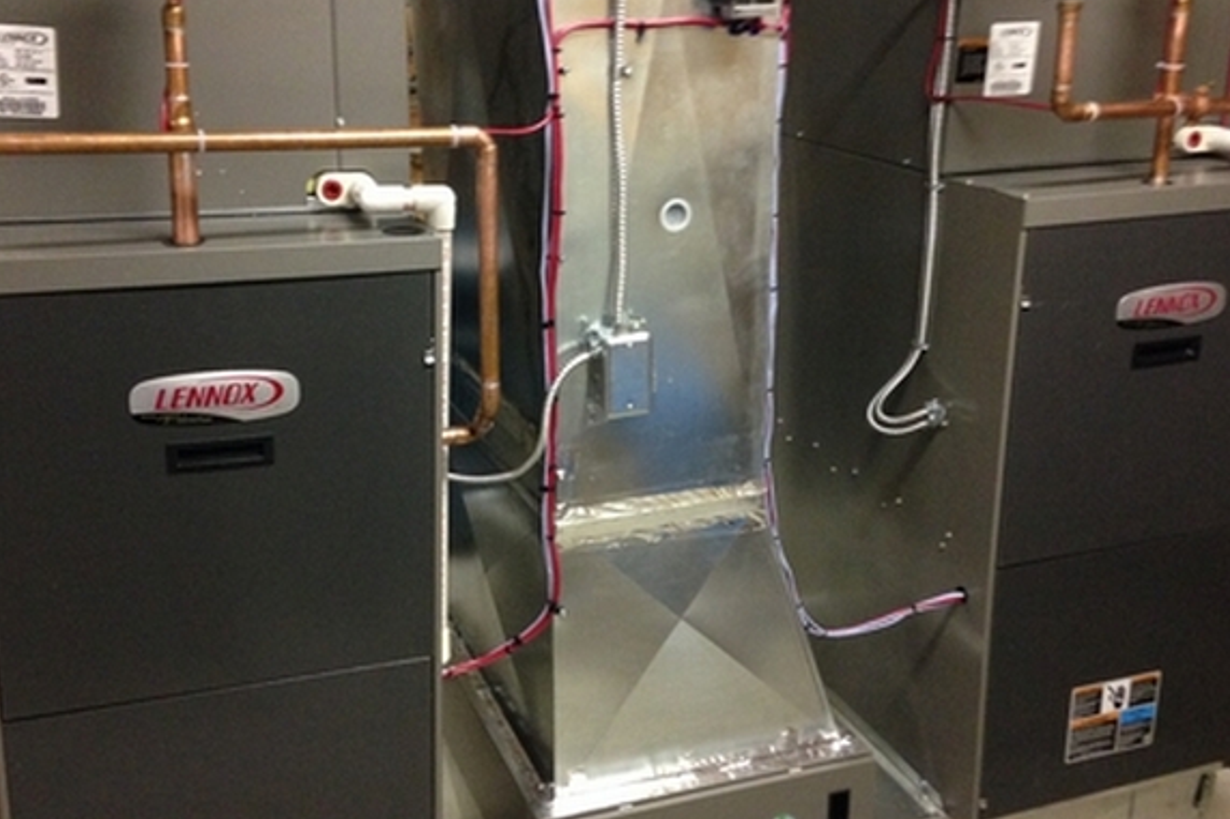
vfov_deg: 31.8
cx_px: 572
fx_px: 1435
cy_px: 367
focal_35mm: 42
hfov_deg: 46.4
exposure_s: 1/20
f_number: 2.4
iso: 320
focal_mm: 4.12
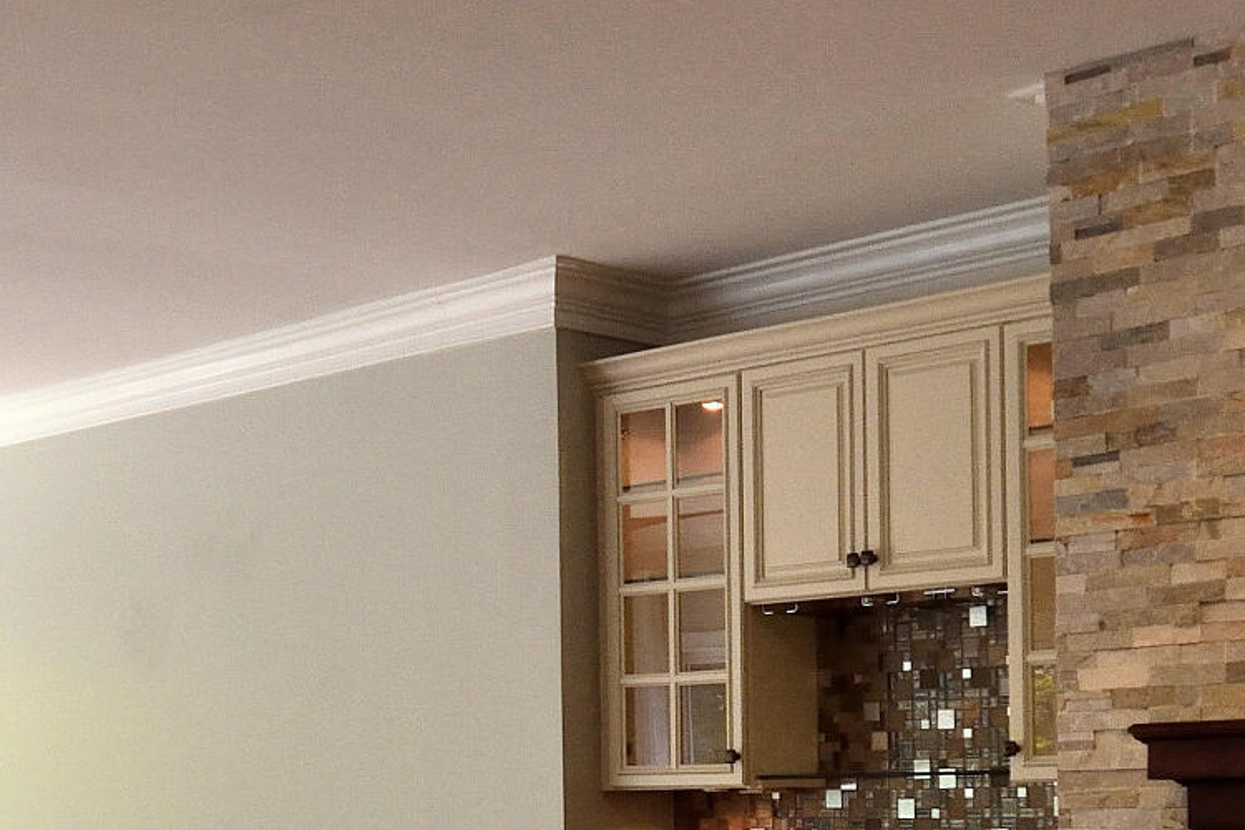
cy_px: 865
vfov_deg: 19.9
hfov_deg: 30.2
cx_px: 365
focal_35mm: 66
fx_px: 2282
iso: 400
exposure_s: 1/125
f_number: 5.6
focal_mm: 11
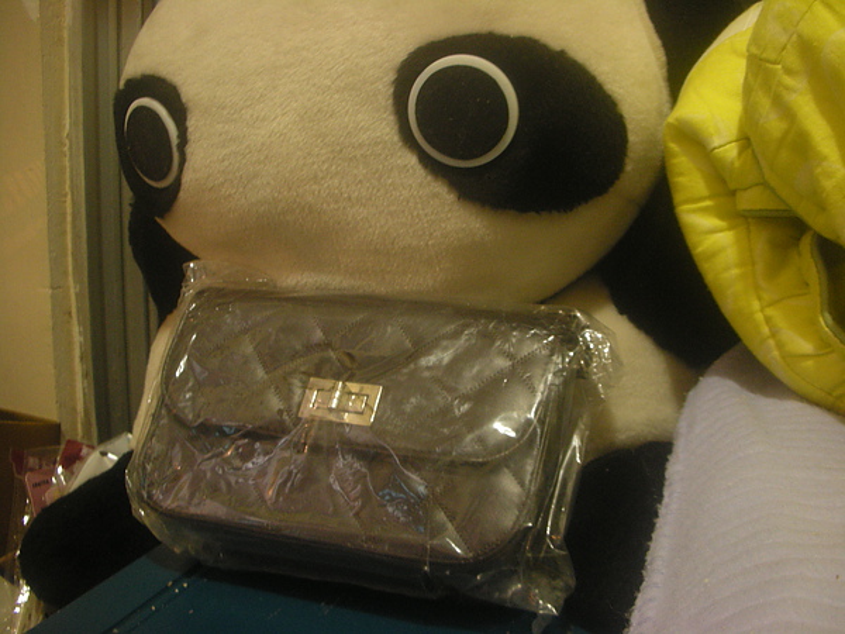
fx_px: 854
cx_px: 422
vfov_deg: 40.7
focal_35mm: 35
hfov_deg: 52.6
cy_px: 317
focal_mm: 5.8
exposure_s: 1/1.6
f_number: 3
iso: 200
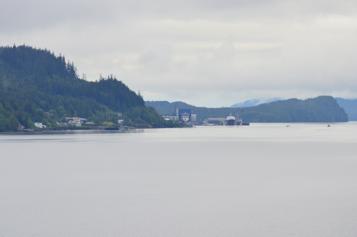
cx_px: 178
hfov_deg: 6.9
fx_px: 2969
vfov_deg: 4.6
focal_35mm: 300
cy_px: 118
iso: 180
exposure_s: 1/125
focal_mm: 200
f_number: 11
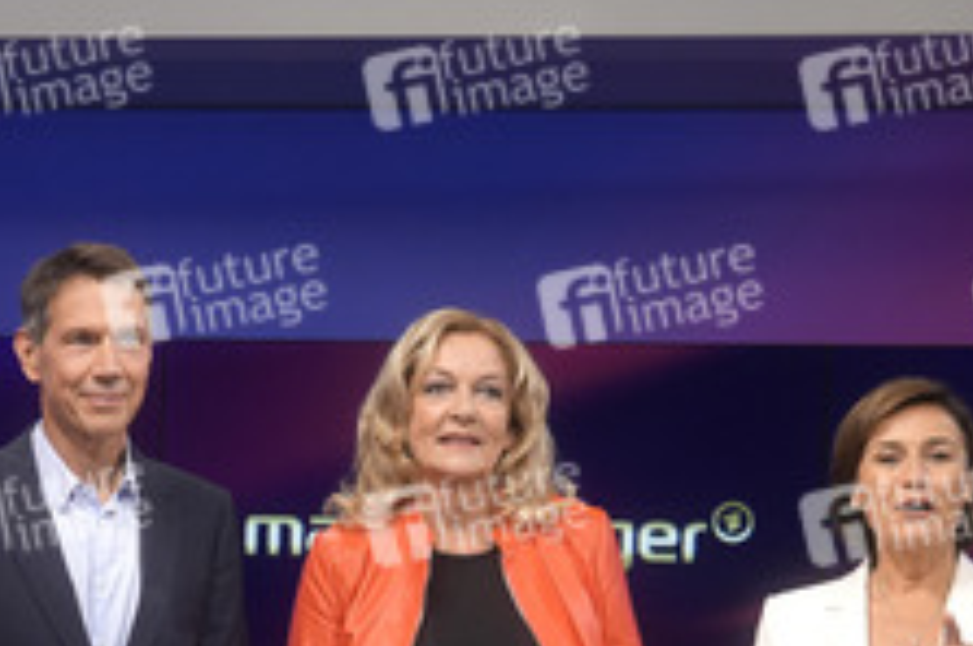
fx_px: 2456
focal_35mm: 91
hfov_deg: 21.9
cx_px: 98
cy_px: 624
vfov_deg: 14.8
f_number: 2.2
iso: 640
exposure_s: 1/320
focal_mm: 30
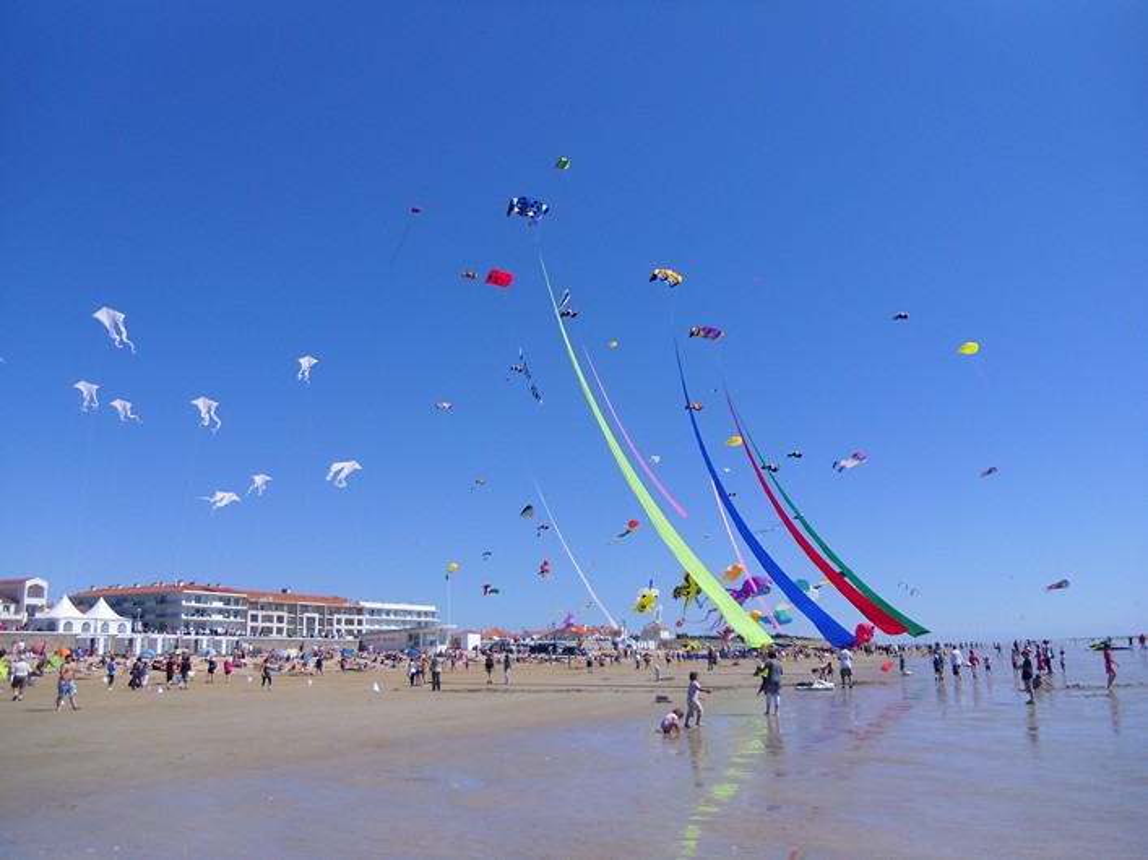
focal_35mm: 31
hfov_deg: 58.4
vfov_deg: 45.4
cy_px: 430
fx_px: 1028
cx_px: 574
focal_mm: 5.6
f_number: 9.5
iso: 80
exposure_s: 1/197
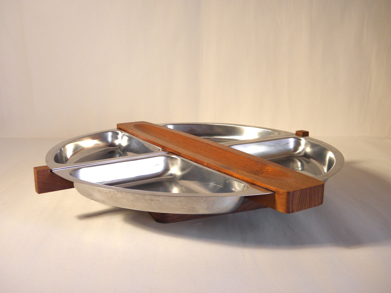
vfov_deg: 37.7
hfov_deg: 49.0
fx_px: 429
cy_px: 146
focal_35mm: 38
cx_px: 196
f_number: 3.7
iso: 100
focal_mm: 6.8
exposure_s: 1/40
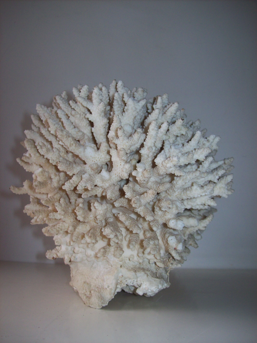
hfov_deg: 39.6
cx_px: 128
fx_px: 357
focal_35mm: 36
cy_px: 172
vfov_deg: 51.4
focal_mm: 6
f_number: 2.7
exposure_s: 1/64
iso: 80
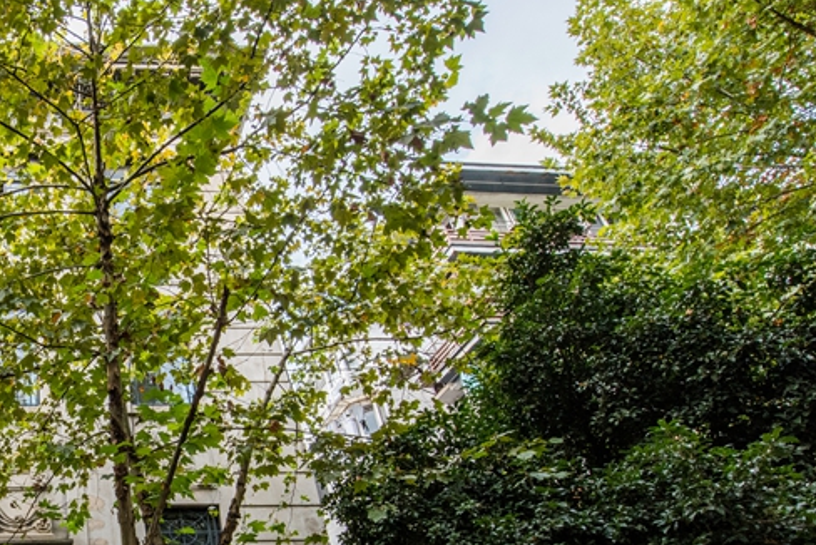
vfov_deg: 39.7
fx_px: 703
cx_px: 20
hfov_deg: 50.2
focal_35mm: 31
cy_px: 477
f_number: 13
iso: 400
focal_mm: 14
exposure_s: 1/100
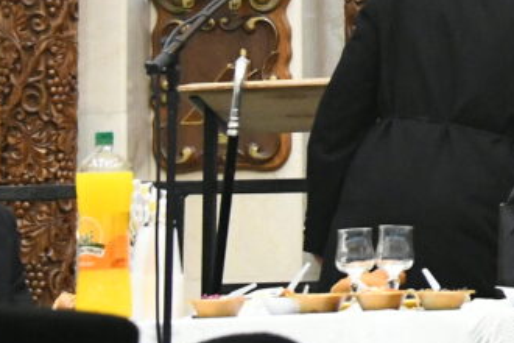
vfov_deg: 3.4
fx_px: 5768
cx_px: 1223
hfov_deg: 5.0
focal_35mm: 404
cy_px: -266
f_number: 5.6
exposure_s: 1/125
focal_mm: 65
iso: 3200
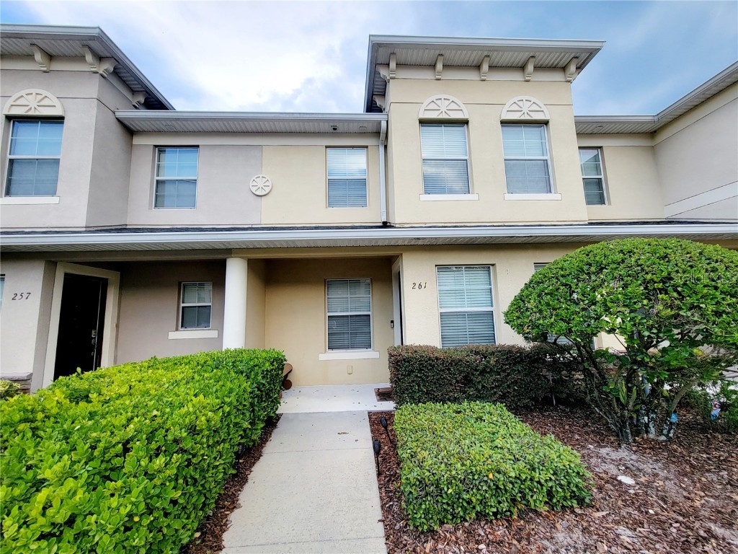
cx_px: 369
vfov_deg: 89.9
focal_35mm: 13
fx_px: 277
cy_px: 277
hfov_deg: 106.2
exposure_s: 1/435
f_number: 2.2
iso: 50
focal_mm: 2.2
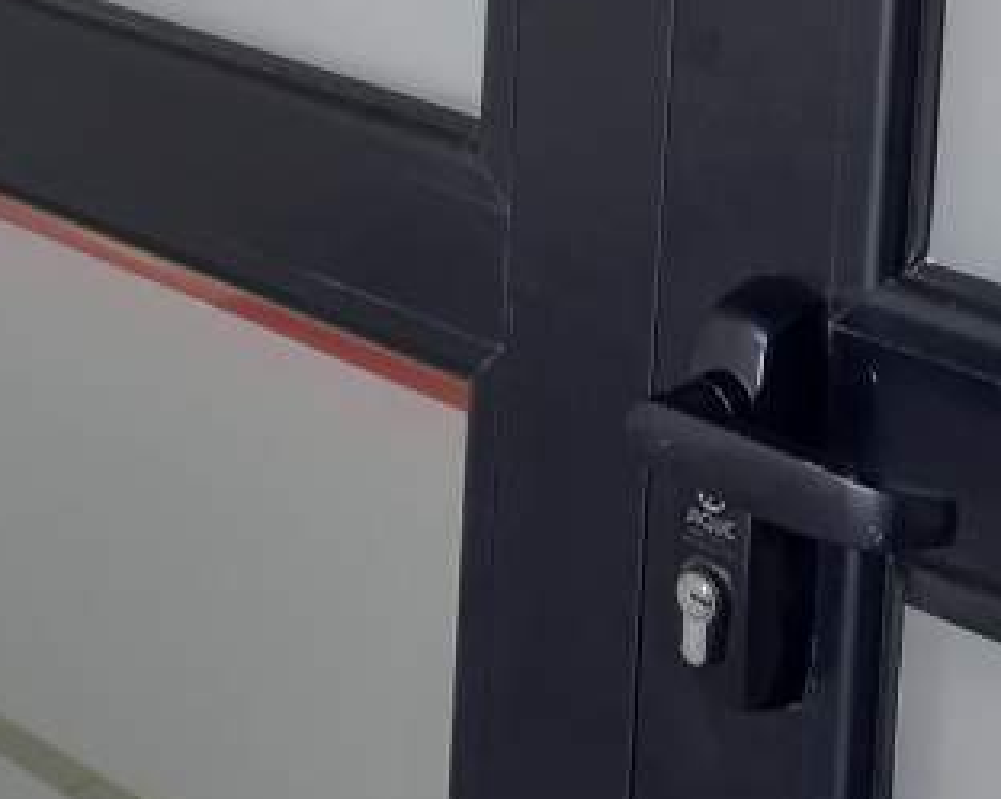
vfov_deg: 15.5
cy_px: -250
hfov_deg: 20.4
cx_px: 417
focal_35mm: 94
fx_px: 2782
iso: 64
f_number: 2
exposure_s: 1/60
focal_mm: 4.6
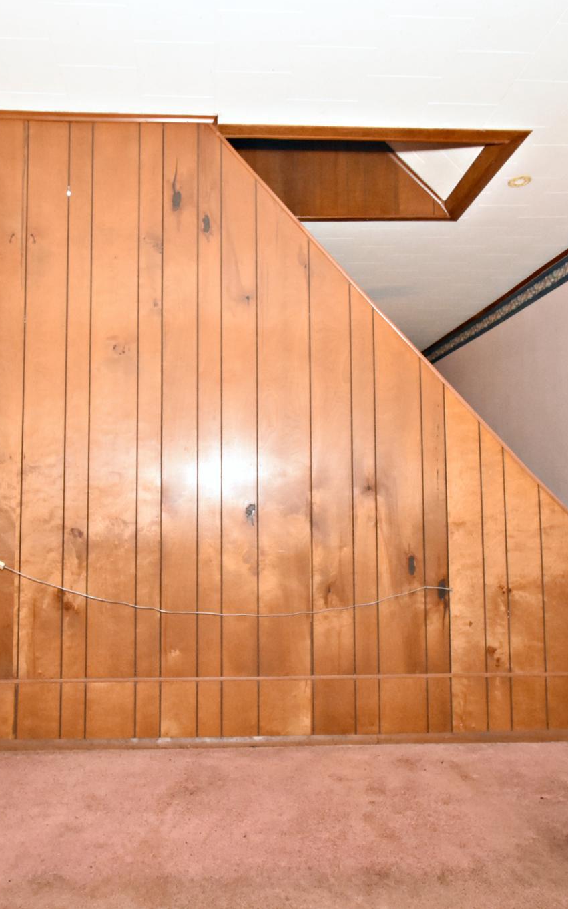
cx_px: 246
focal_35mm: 23
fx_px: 569
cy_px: 454
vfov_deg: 77.1
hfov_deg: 52.9
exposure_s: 1/60
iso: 3200
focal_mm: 10
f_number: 10
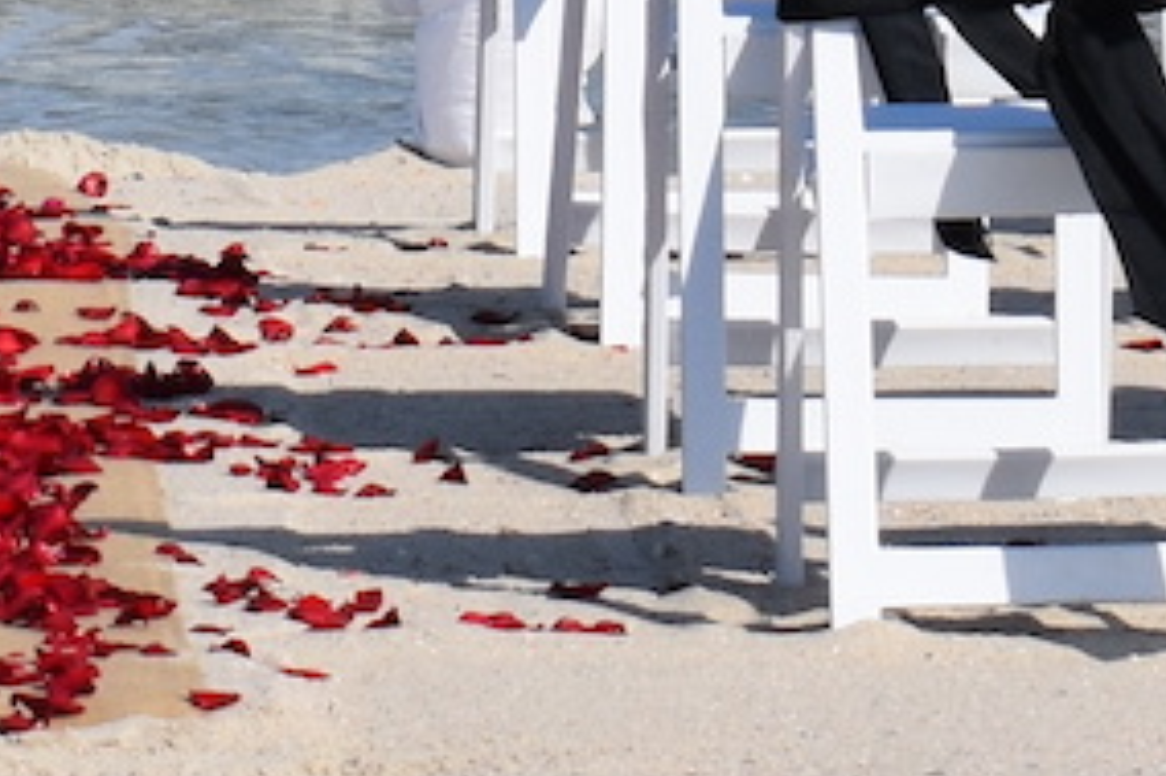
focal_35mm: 552
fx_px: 17879
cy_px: -655
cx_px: -283
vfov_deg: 2.5
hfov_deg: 3.7
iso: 200
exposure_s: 1/500
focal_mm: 55
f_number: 11
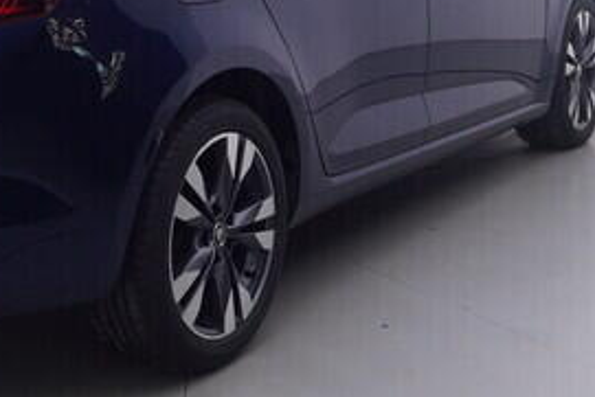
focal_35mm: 85
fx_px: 1404
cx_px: 213
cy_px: 13
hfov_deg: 23.9
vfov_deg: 15.8
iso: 200
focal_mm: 15
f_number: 5
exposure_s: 1/80
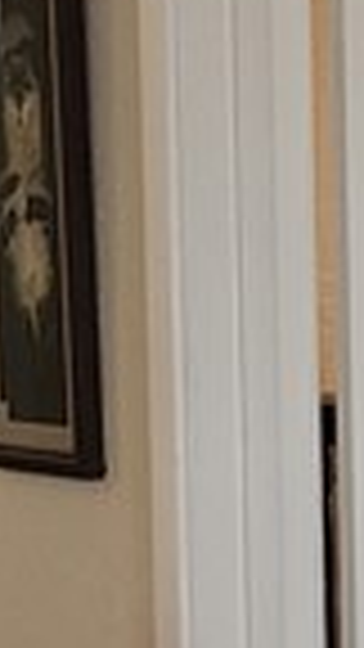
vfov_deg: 12.1
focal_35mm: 178
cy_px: 364
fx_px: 3054
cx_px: 346
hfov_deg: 6.8
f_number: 1.8
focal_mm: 6.4
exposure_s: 1/40
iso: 100
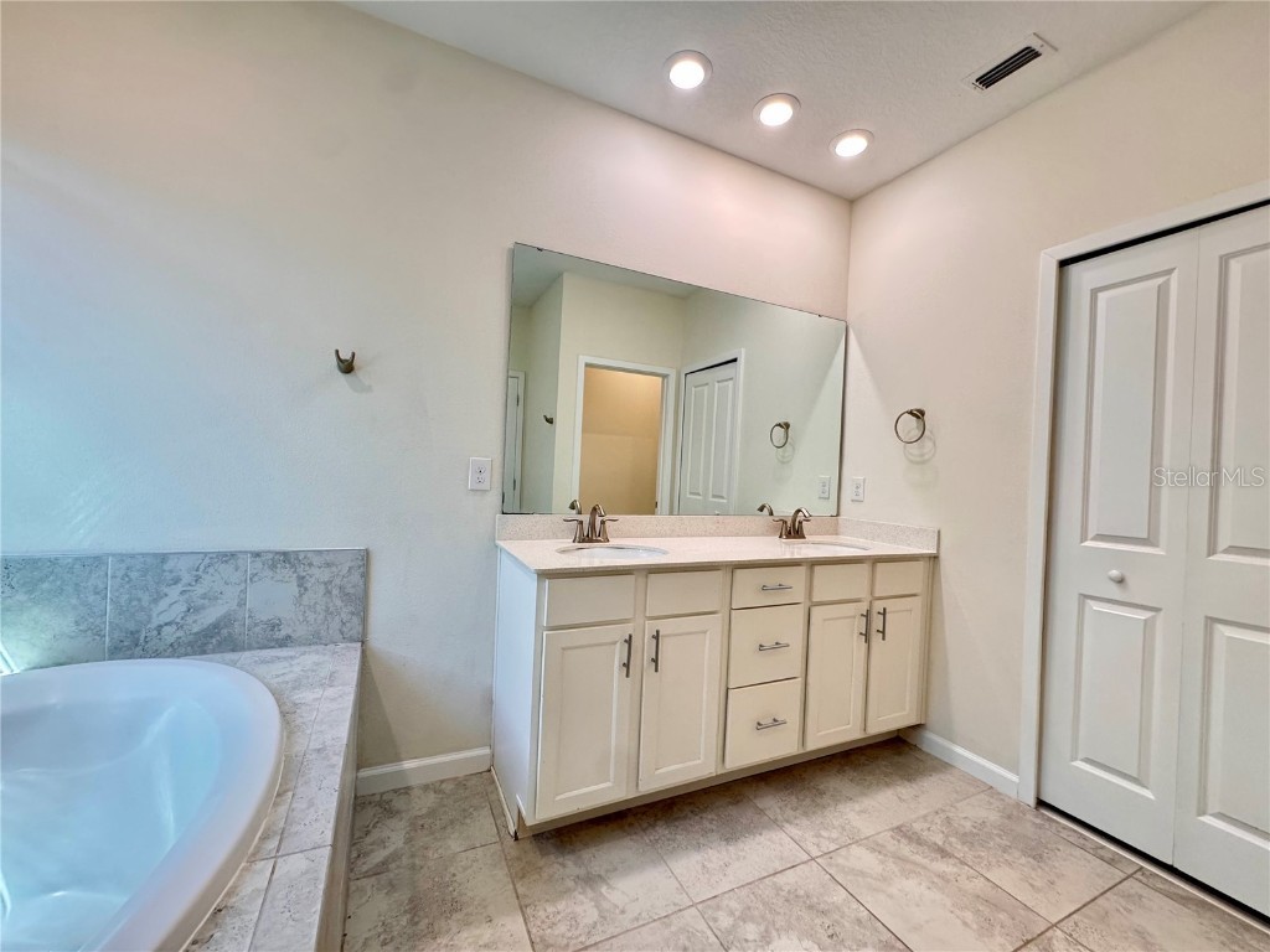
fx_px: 514
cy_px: 476
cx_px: 635
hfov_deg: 102.1
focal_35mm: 14
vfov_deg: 85.7
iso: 250
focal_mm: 2.22
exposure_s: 1/120
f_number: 2.2
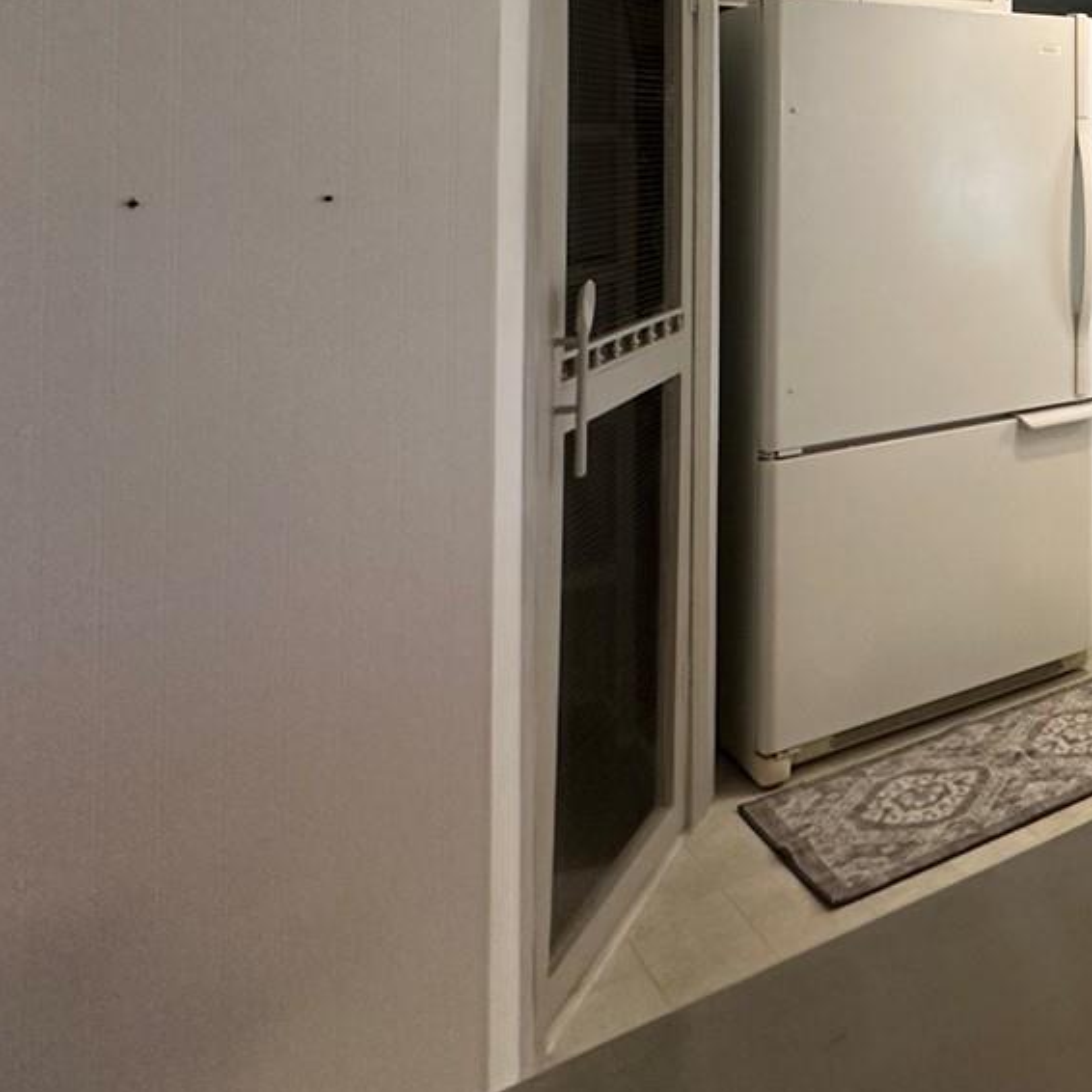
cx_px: 1524
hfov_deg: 31.6
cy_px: 100
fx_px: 1249
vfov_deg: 43.0
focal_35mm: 35
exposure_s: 1/60
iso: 250
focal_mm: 2.22
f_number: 2.2
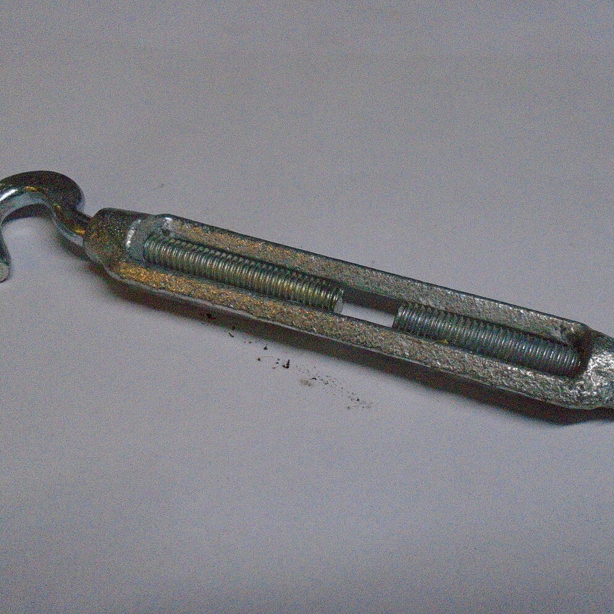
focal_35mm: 37
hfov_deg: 44.8
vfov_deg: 44.9
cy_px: 316
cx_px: 346
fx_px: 743
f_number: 3.2
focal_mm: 4.6
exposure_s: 1/250
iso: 800
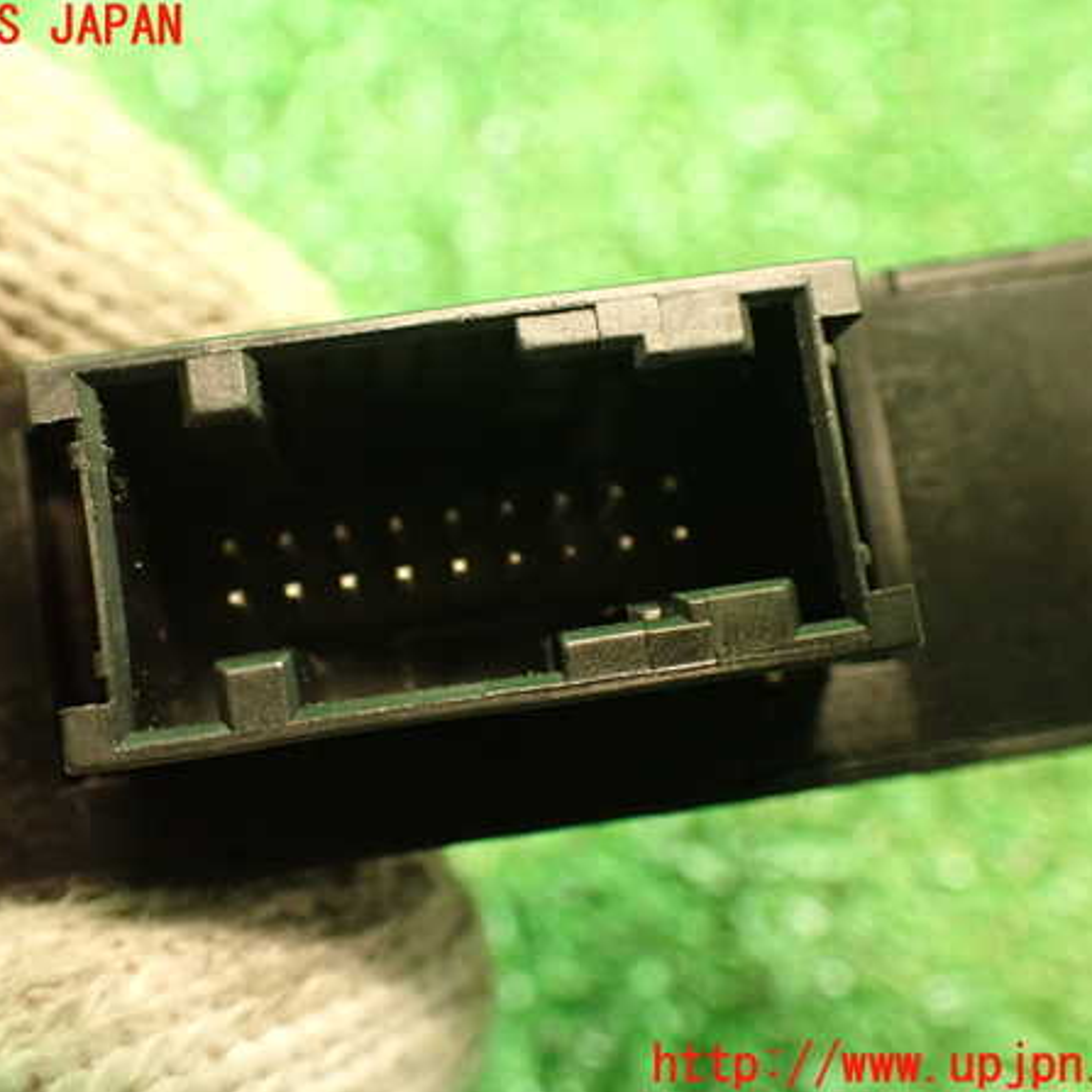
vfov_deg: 43.9
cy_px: 547
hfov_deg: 43.8
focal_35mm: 38
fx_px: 1356
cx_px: 471
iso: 800
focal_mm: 5.79
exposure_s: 1/25
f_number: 2.4
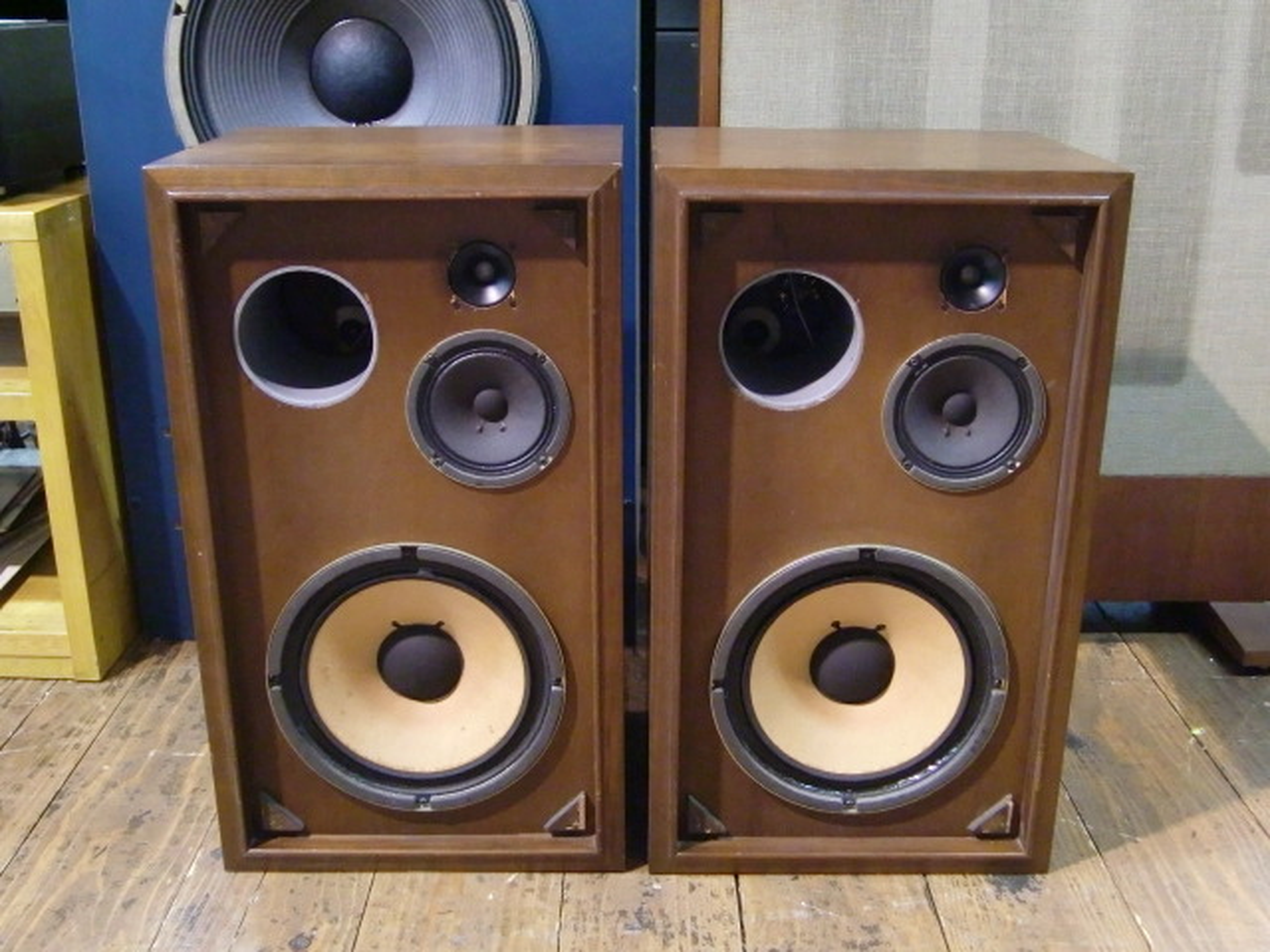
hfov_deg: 47.9
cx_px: 635
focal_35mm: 39
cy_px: 476
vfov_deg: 36.8
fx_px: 1431
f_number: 3
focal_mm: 6.9
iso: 800
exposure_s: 1/30
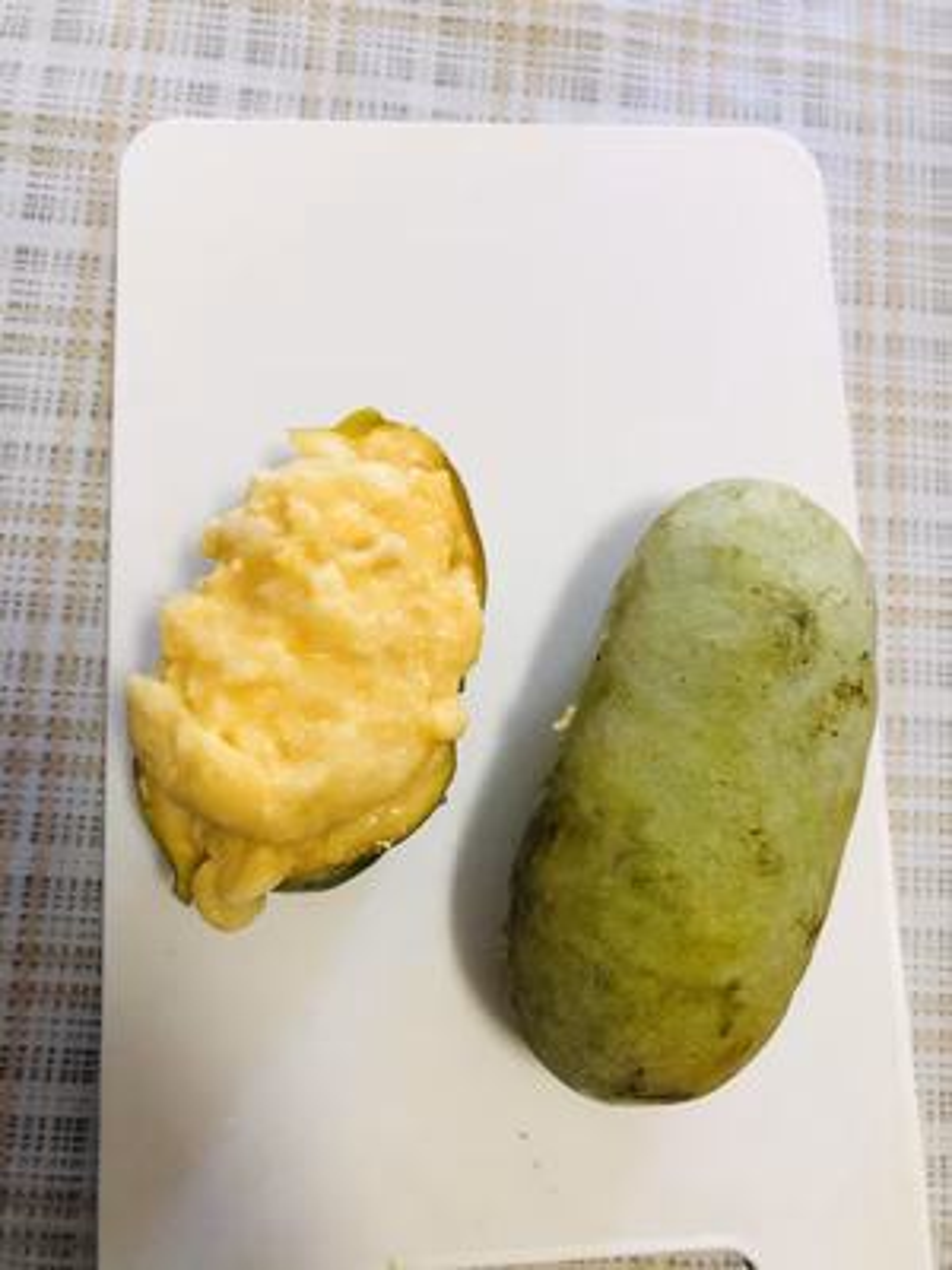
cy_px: 635
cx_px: 476
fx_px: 1027
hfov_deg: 49.7
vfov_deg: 63.4
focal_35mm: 28
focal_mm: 3.99
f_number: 1.8
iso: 80
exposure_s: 1/17
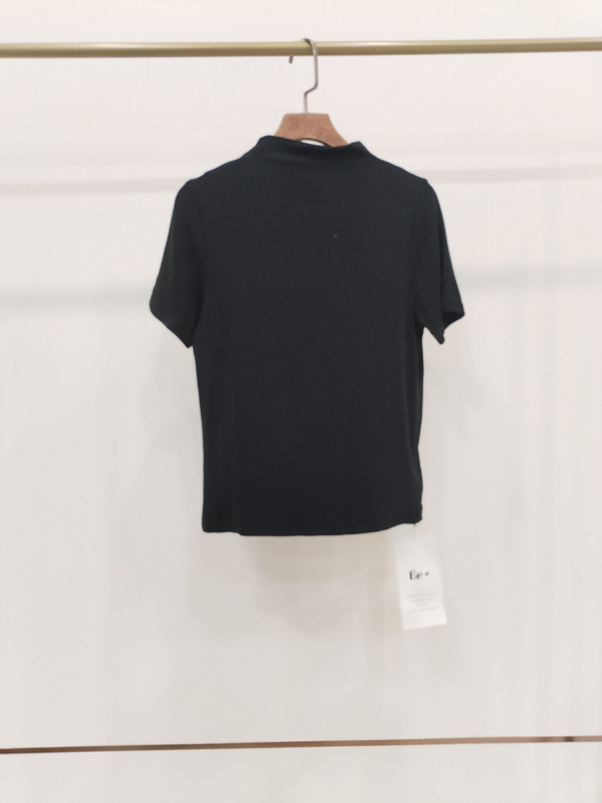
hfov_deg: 48.2
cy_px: 402
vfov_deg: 61.7
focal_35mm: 29
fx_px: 672
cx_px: 301
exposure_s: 1/40
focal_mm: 4.75
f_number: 1.8
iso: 359
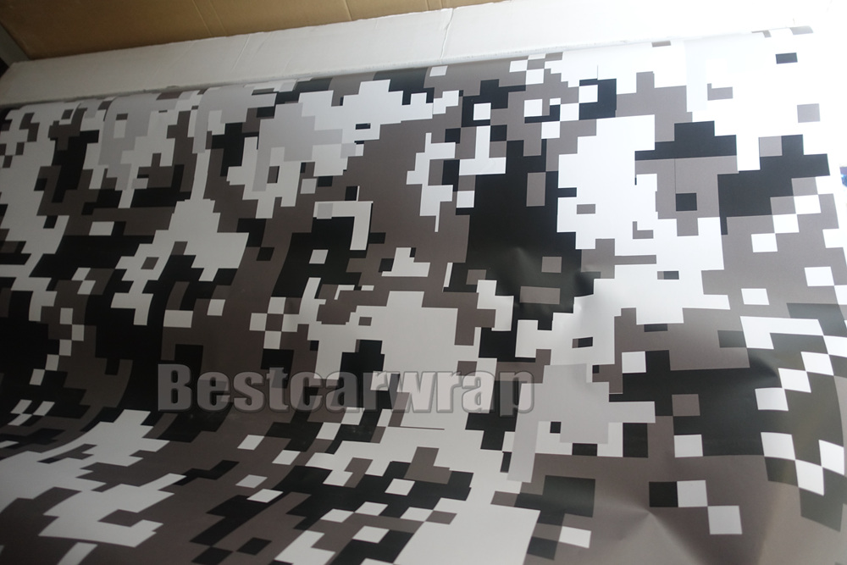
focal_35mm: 24
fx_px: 565
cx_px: 424
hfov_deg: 73.7
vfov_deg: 53.1
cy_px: 282
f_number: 1.8
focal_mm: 8.8
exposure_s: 1/30
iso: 250
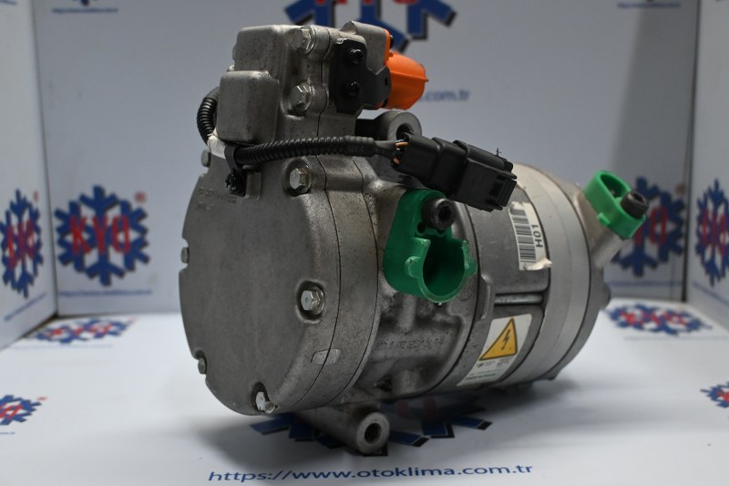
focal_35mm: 41
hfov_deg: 47.2
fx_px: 835
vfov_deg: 32.4
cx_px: 364
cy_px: 243
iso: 1000
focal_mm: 27.5
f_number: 4.5
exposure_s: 1/125
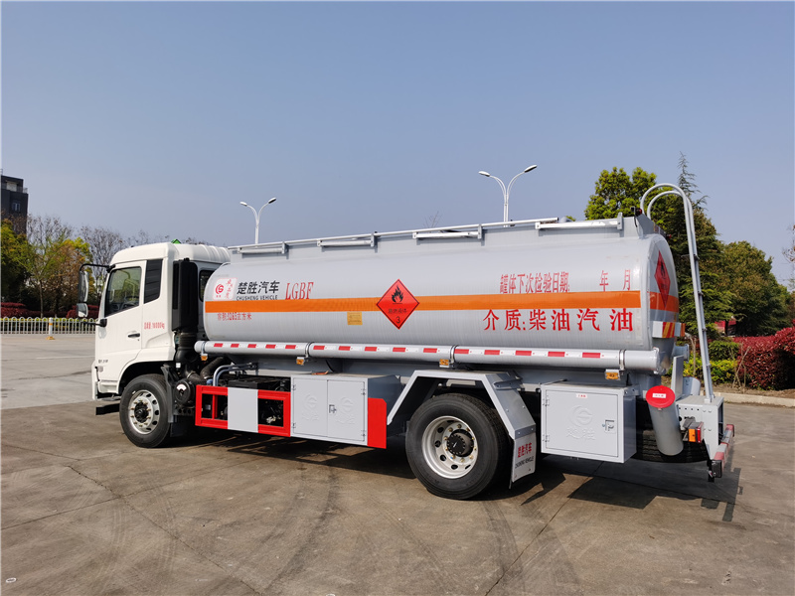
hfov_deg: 65.3
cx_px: 398
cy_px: 298
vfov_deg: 51.4
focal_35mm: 27
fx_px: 620
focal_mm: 5.56
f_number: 1.6
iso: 50
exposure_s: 1/5376
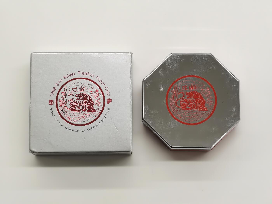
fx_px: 636
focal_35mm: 81
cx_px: 136
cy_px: 102
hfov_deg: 24.1
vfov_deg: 18.2
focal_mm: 7.48
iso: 250
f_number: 16
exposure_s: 1/100
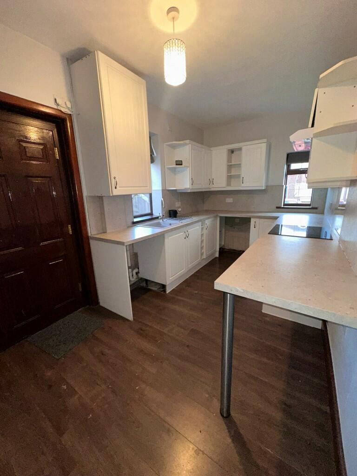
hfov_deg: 85.7
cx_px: 178
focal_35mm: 14
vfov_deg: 102.1
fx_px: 193
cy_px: 238
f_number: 2.2
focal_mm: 2.22
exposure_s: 1/60
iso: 320
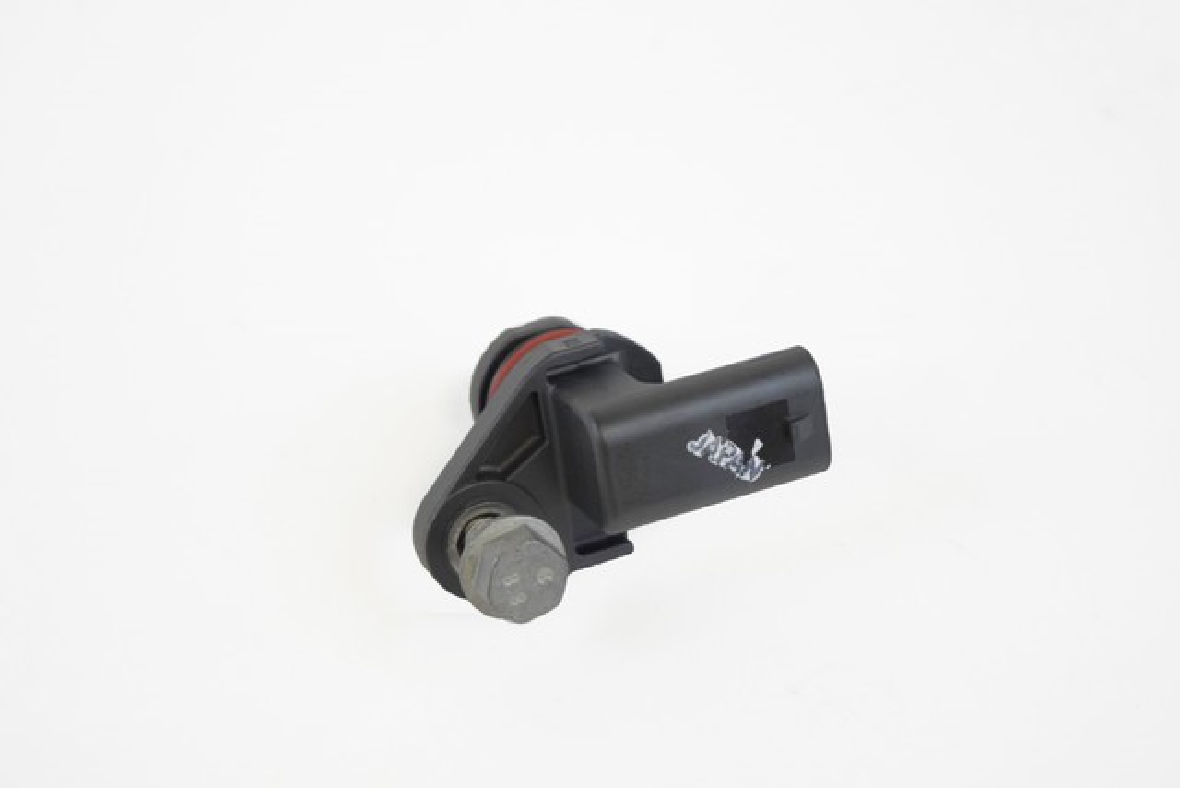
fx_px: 2705
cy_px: 394
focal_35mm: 82
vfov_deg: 16.6
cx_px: 590
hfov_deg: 24.6
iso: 3200
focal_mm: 55
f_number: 5.6
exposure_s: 1/60
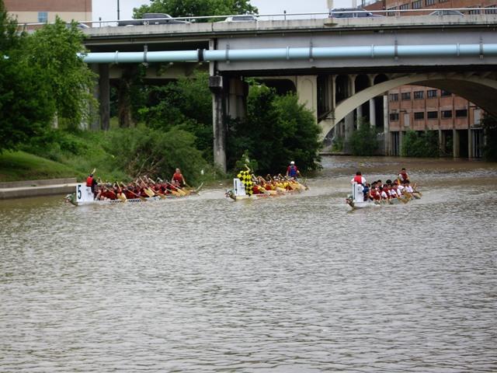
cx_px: 248
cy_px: 186
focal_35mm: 114
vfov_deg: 13.0
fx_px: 1637
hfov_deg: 17.3
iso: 100
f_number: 5.2
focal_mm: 18.6
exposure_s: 1/160
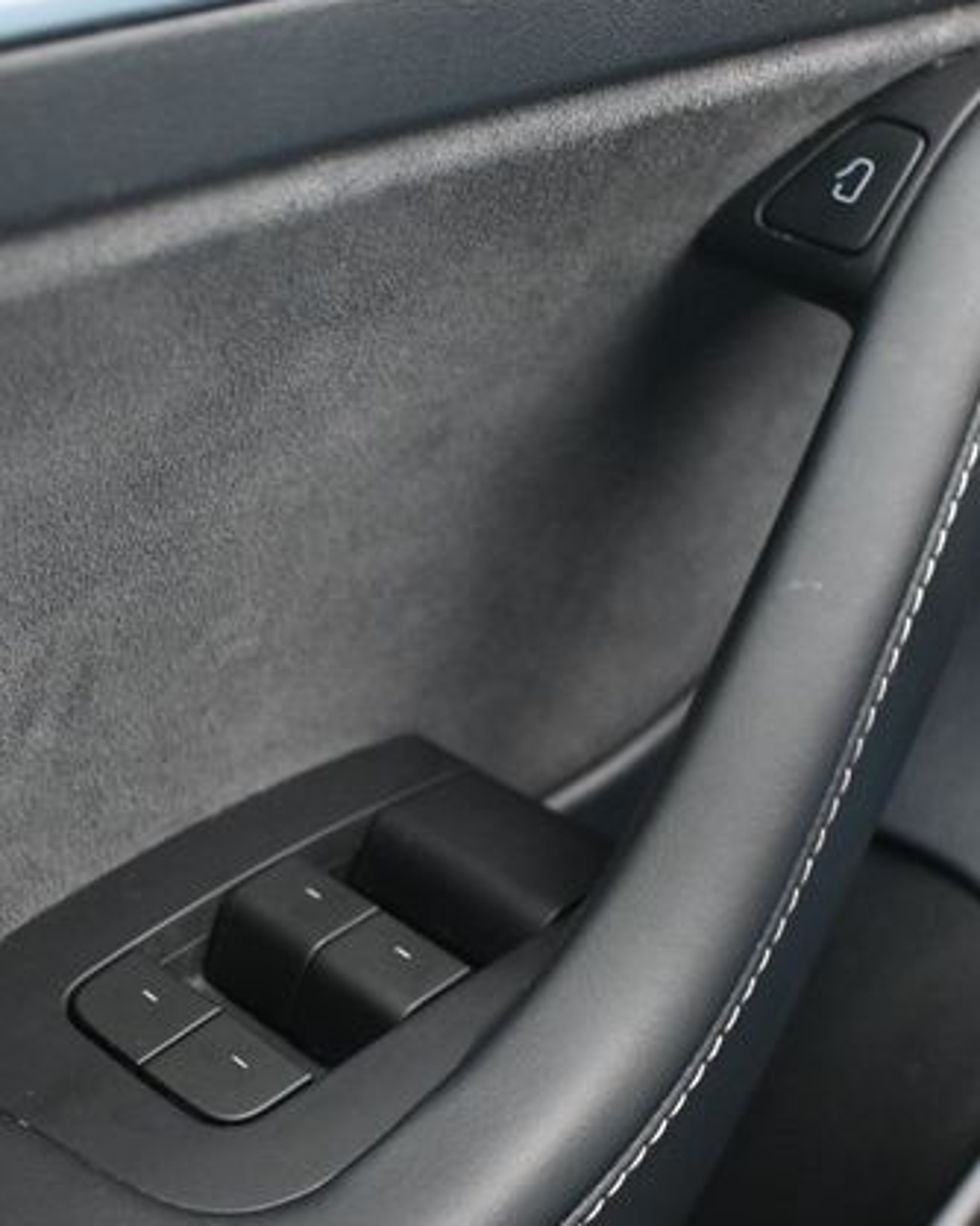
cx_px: 423
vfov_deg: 33.0
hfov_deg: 26.6
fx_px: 2071
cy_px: 613
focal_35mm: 57
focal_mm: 26.5
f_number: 4.5
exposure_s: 1/125
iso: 2200
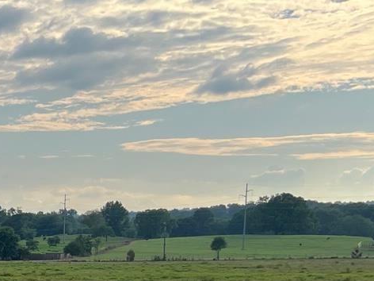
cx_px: -296
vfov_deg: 12.8
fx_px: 1199
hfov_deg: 15.3
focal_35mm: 111
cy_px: 397
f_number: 1.6
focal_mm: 5.1
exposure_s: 1/2358
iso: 50
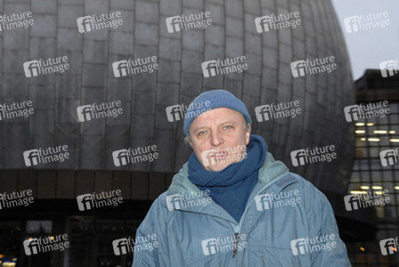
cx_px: 200
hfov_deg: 35.0
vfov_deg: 23.9
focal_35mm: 57
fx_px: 633
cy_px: 134
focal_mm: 38
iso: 500
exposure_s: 1/60
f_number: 6.3
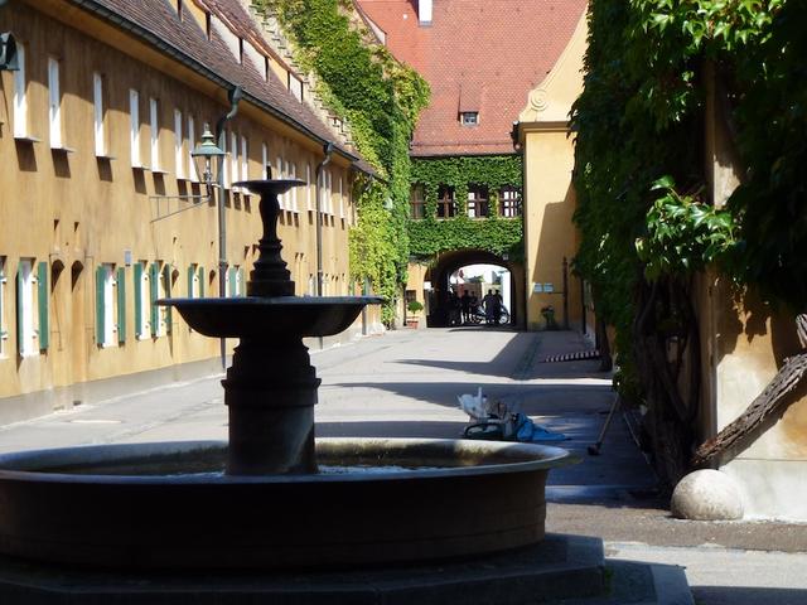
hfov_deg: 17.4
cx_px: 404
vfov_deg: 13.1
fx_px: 2634
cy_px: 302
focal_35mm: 113
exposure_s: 1/320
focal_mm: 18.7
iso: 100
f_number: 5
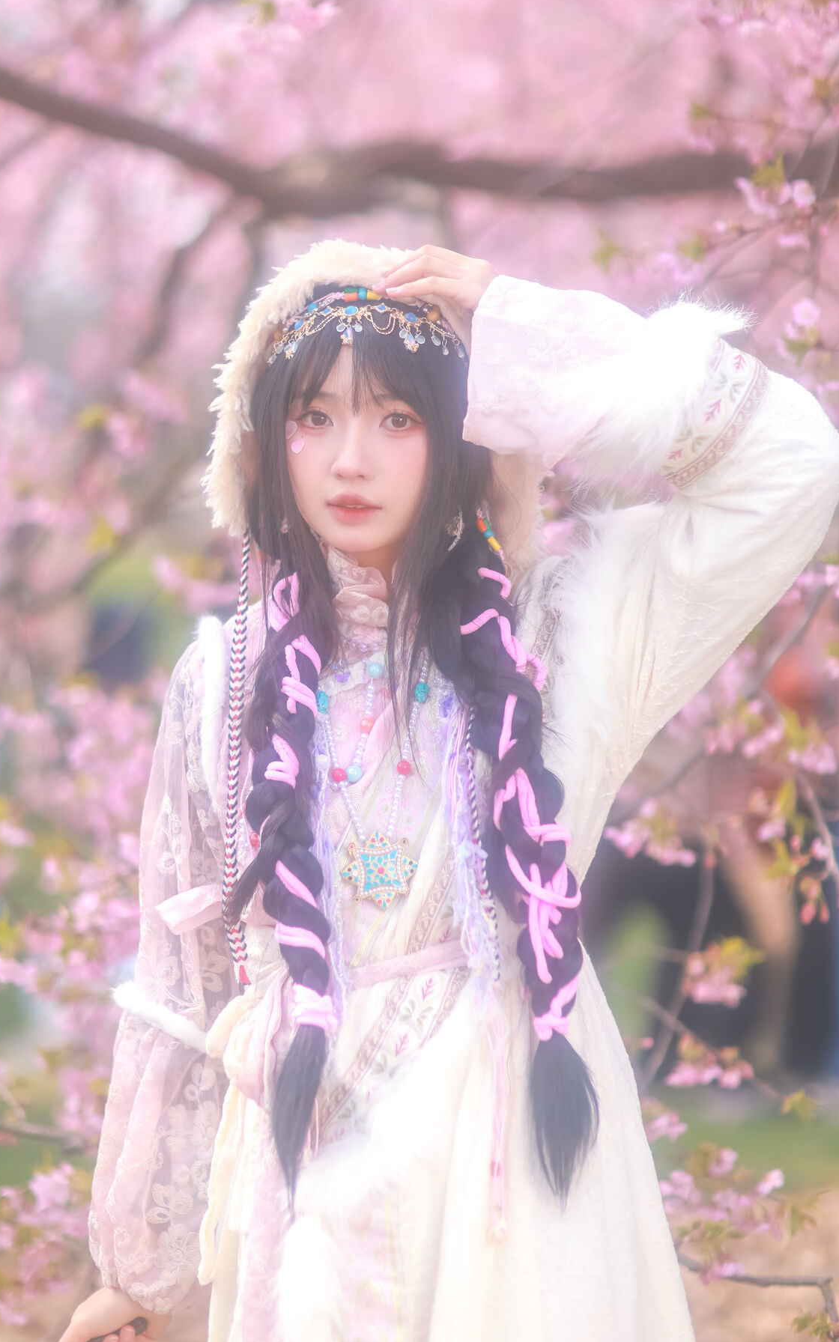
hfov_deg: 15.2
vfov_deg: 24.1
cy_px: 670
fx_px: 3146
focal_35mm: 86
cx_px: 403
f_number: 1.6
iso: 100
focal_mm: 85
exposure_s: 1/2000
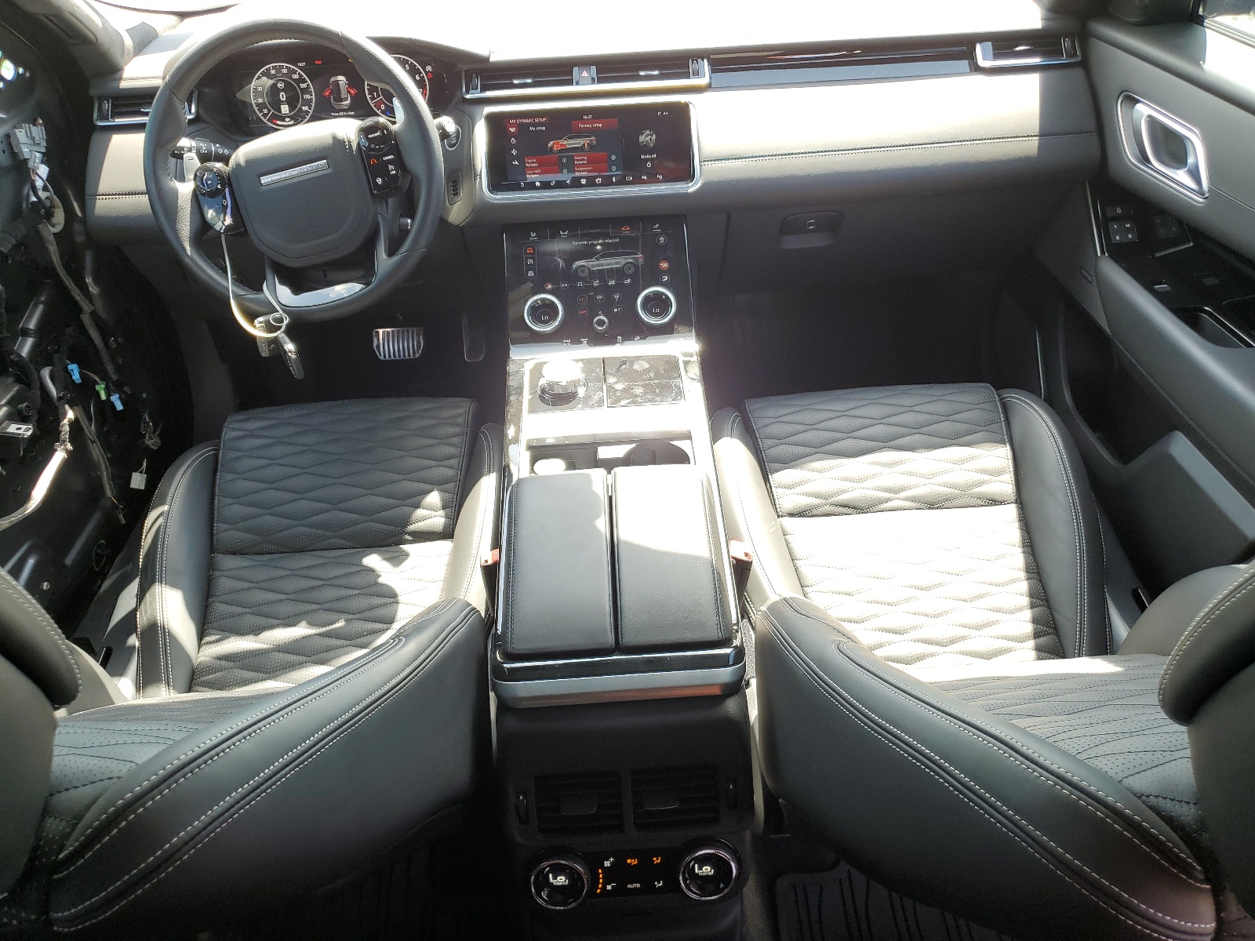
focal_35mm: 26
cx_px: 628
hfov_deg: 67.3
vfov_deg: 53.1
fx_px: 943
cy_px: 470
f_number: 1.5
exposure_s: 1/133
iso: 50
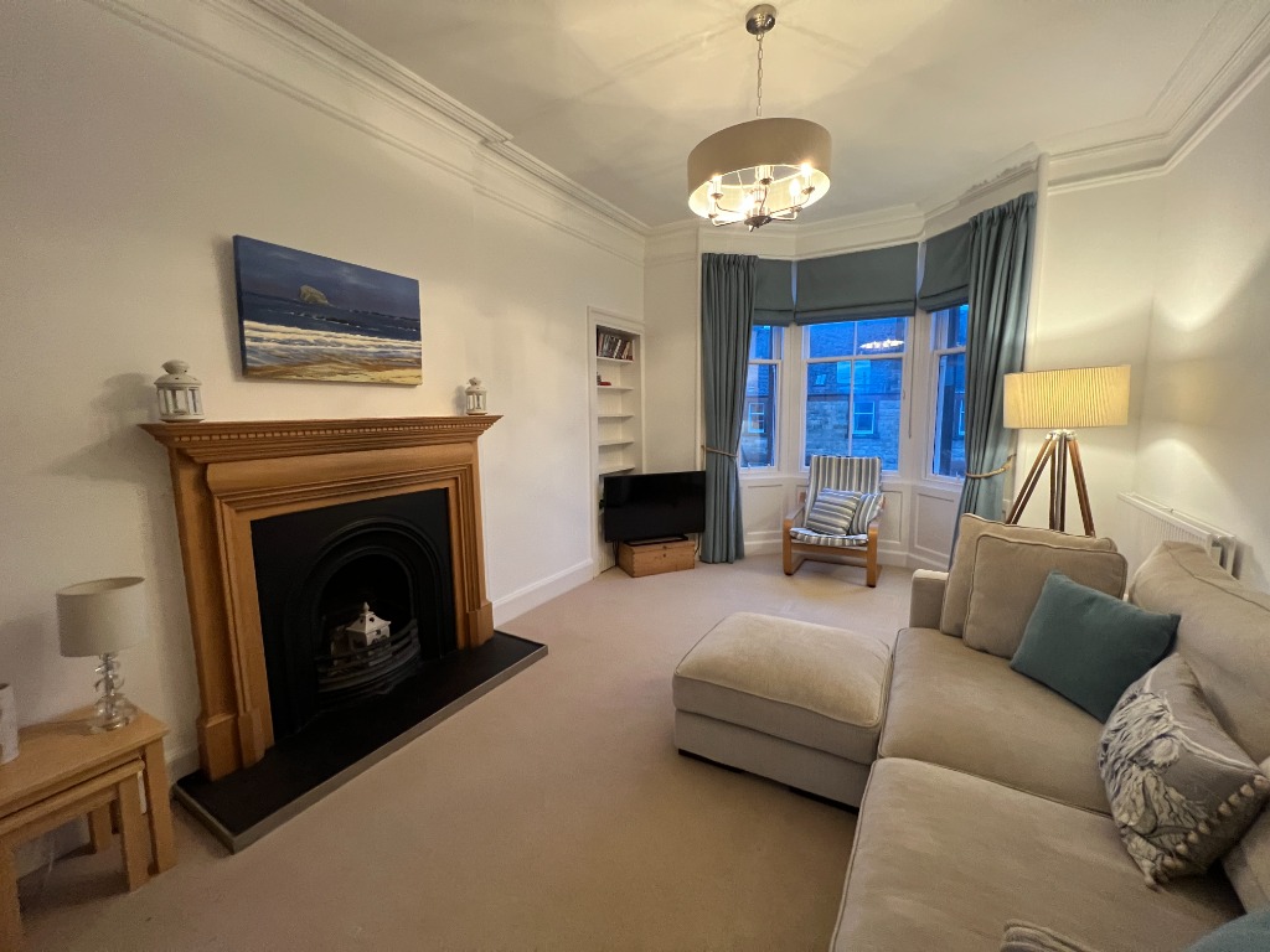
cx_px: 635
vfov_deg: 89.9
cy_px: 476
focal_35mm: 13
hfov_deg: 106.2
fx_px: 477
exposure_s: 1/50
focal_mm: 1.57
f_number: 1.8
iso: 400
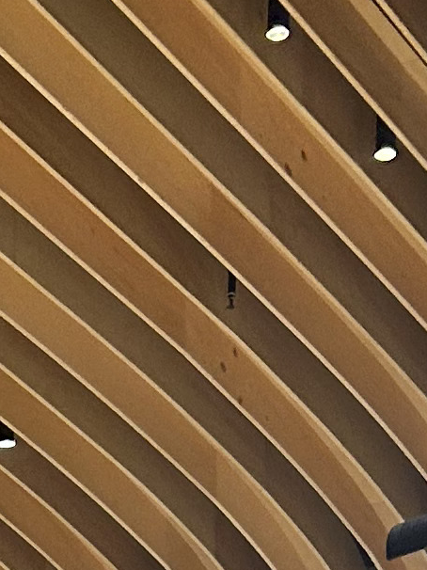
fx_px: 2847
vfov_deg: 9.8
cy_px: 1456
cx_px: -490
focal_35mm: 173
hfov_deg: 8.1
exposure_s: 1/100
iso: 100
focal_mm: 5.7
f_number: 1.5
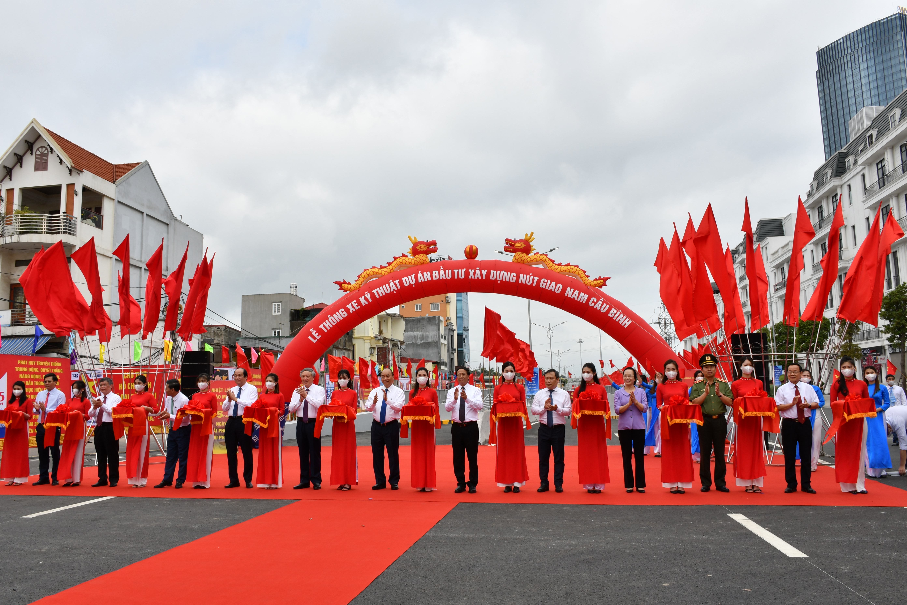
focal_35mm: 27
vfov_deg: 47.9
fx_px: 680
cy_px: 302
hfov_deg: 67.4
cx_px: 454
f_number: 13
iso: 200
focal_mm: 18
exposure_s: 1/200
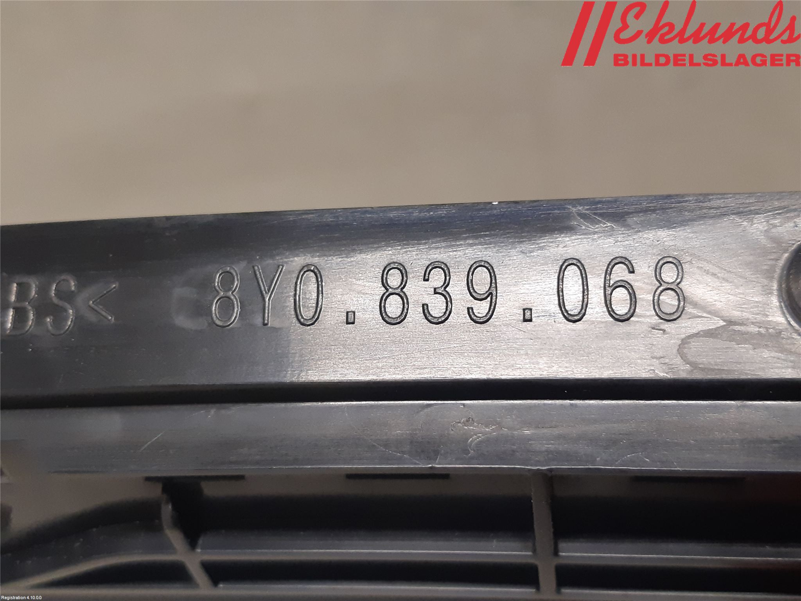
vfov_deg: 53.1
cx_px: 400
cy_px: 300
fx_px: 602
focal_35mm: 26
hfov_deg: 67.3
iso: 200
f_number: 1.7
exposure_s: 1/50
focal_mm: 3.93
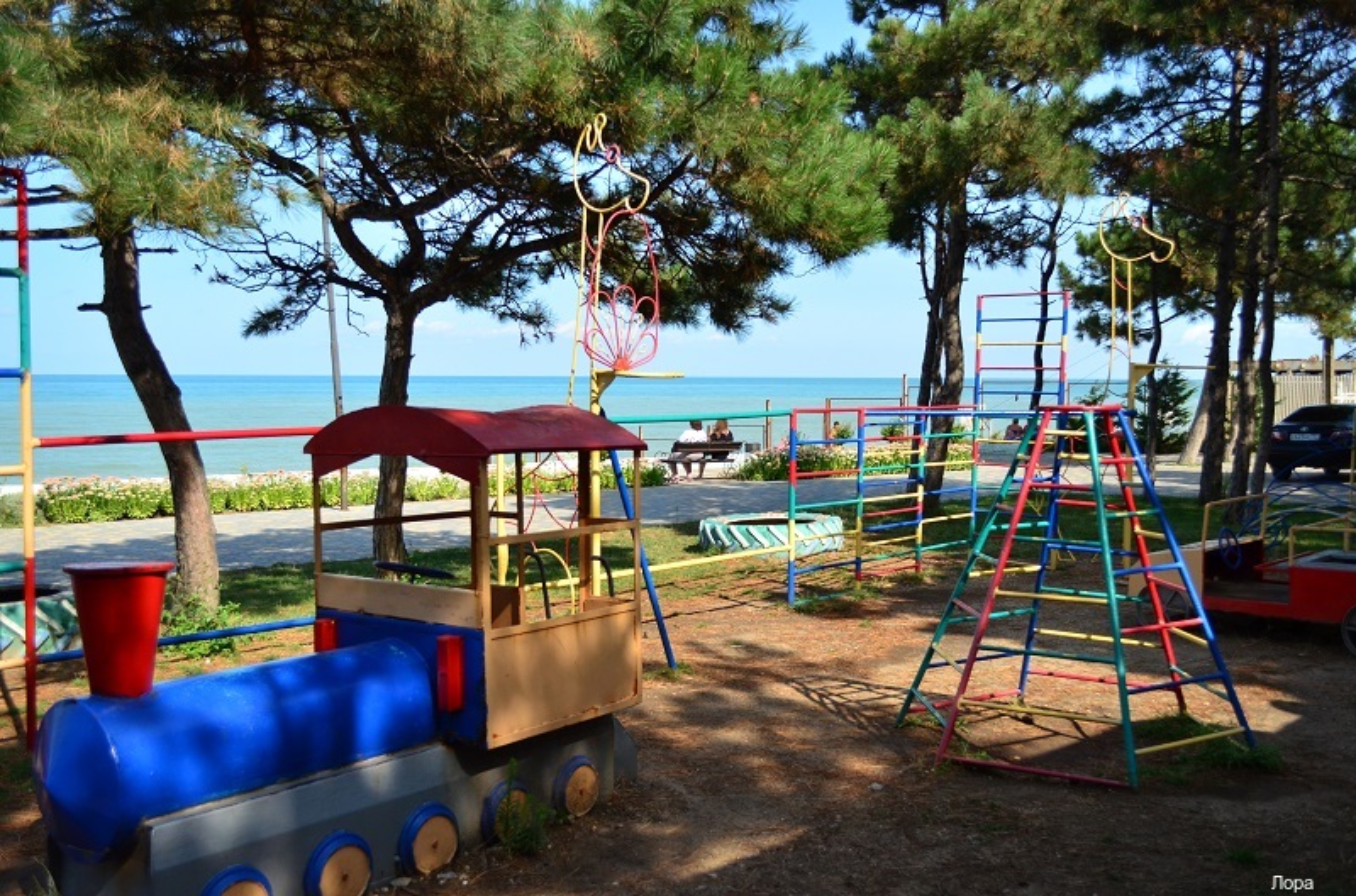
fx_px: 1240
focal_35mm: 33
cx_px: 678
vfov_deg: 39.8
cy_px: 448
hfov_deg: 57.3
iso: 500
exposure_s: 1/2500
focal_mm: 22
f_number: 5
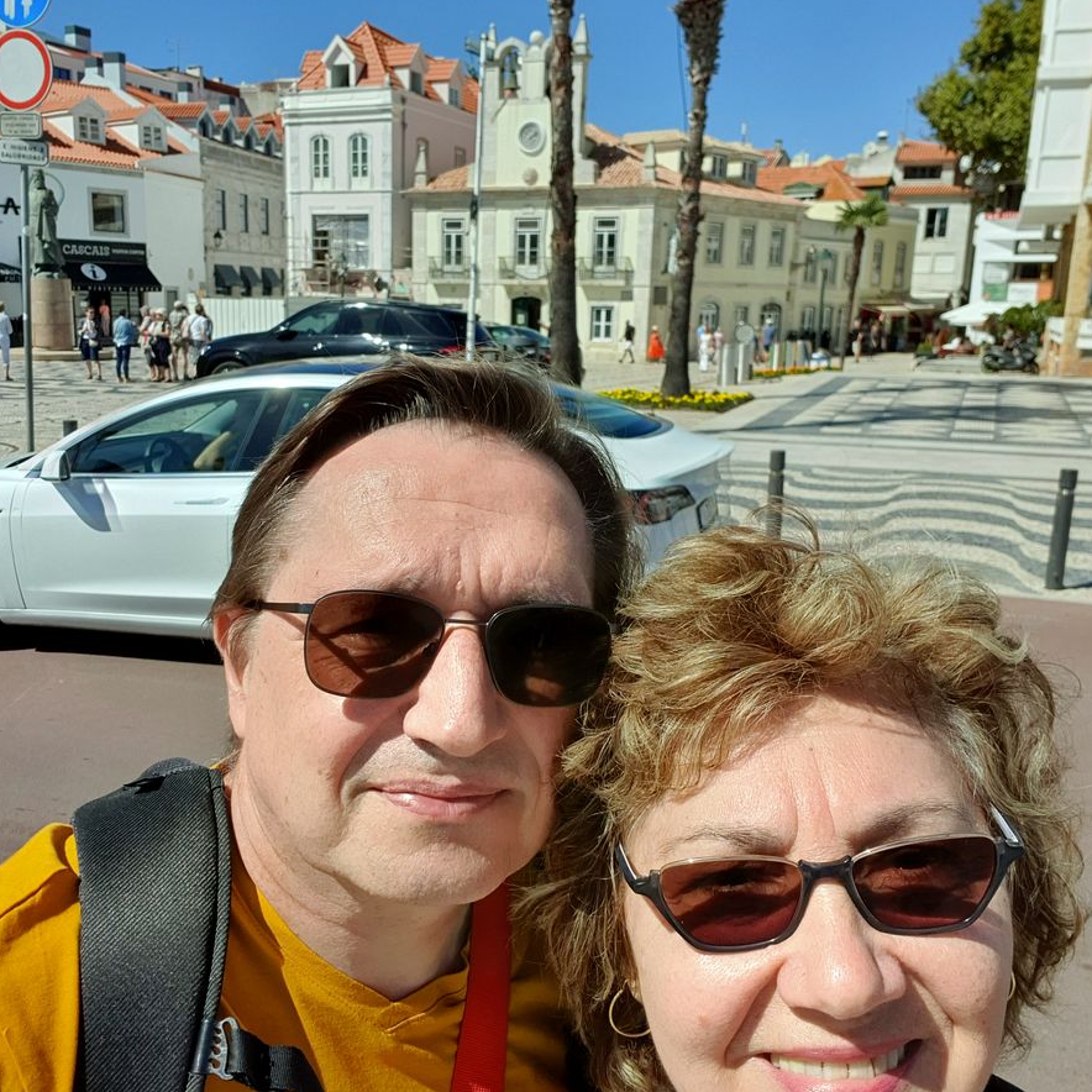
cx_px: 539
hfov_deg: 54.0
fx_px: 1071
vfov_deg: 54.0
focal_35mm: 30
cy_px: 530
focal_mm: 3.3
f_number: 1.9
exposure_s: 1/2128
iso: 50
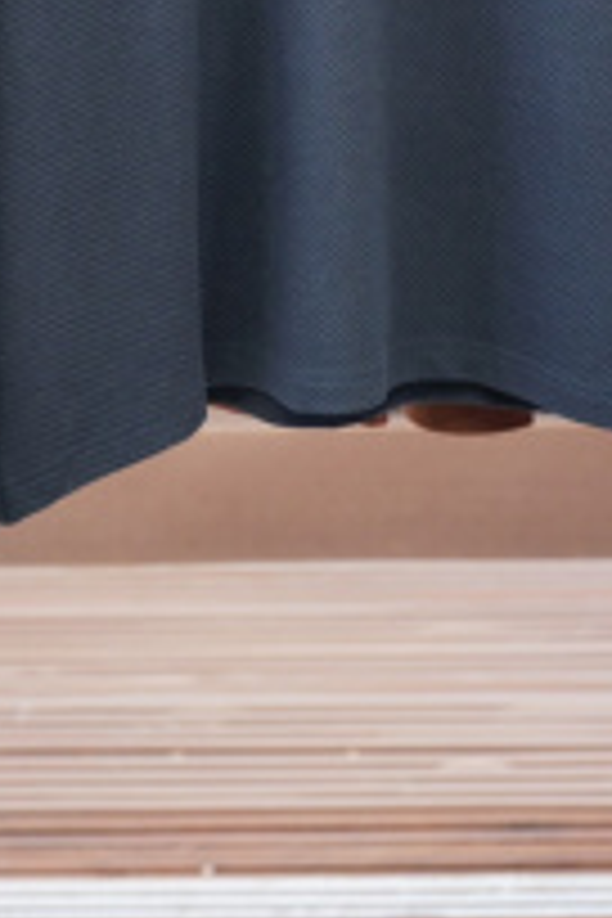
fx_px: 2913
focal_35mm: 114
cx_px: 173
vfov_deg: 17.3
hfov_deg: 12.0
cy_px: -117
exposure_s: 1/125
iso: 500
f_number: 4
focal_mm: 31
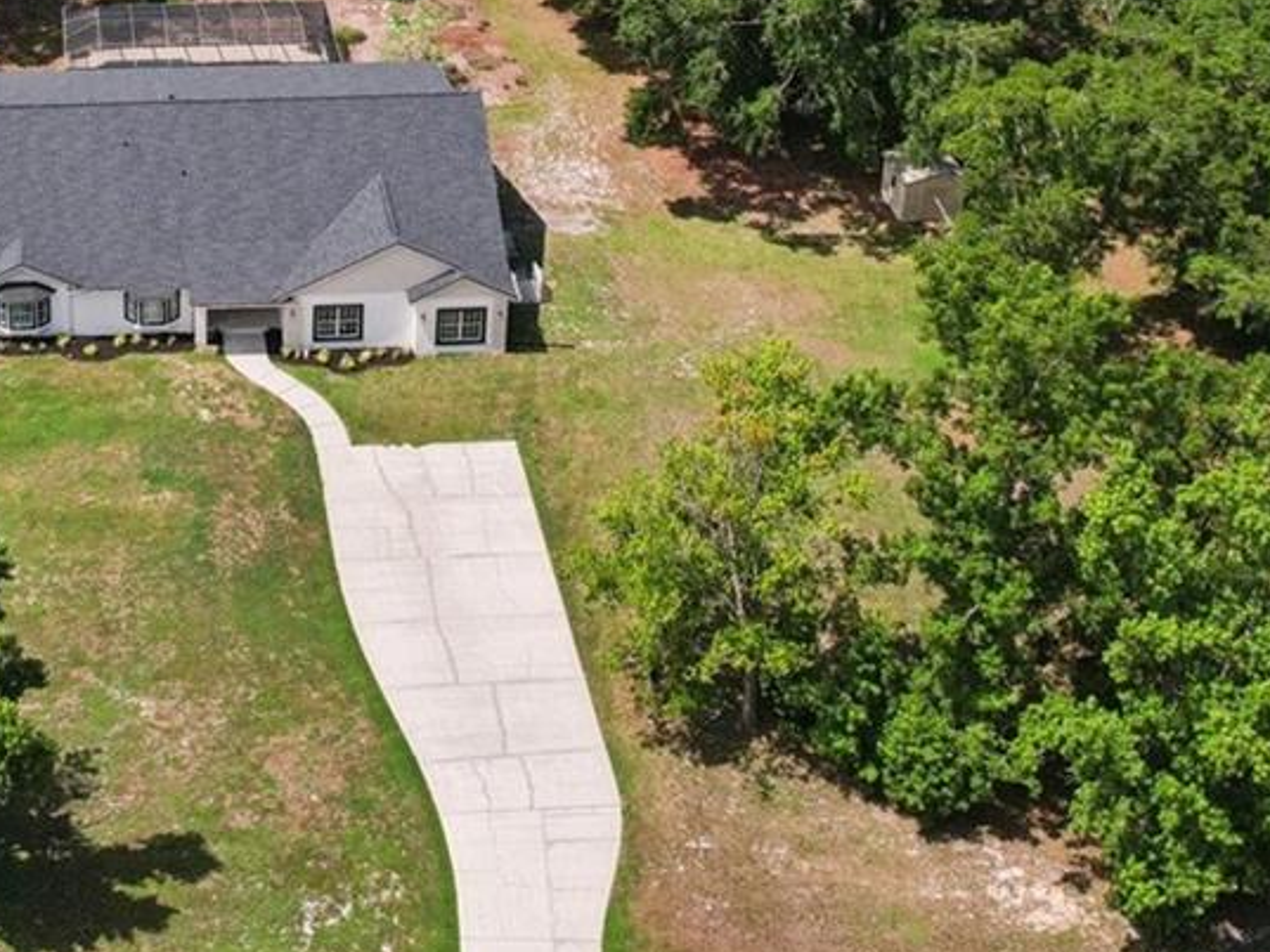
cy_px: 12
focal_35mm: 63
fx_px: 2312
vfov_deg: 22.4
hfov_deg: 29.8
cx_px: 194
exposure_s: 1/3200
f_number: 2.8
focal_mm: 8.38
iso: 400
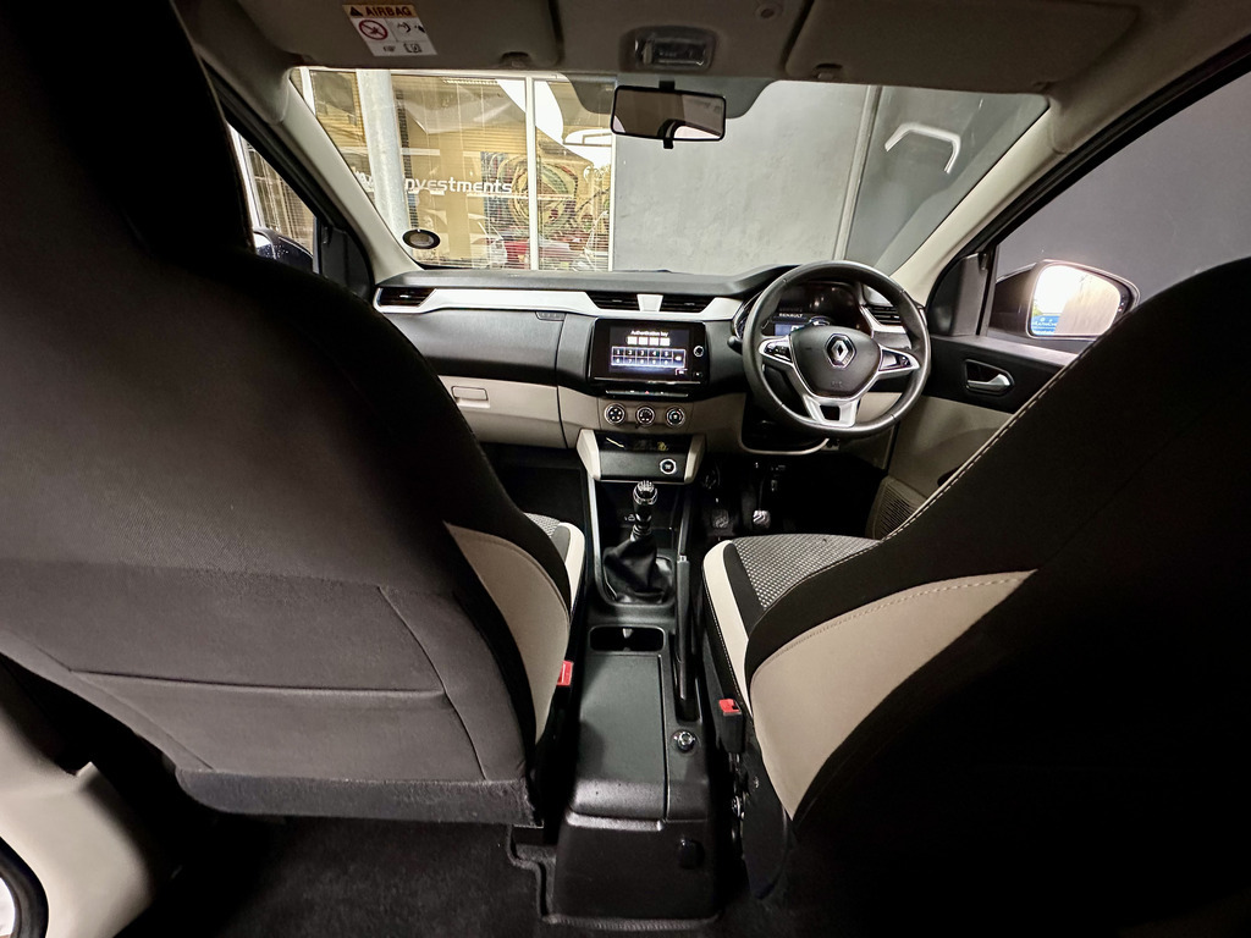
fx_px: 506
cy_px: 469
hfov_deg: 102.1
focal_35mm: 14
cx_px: 626
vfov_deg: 85.7
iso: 800
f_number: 2.2
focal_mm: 2.22
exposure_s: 1/60
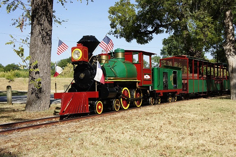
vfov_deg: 28.0
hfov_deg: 41.1
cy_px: 78
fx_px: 314
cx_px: 118
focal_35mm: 48
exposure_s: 1/160
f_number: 13
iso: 200
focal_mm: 32
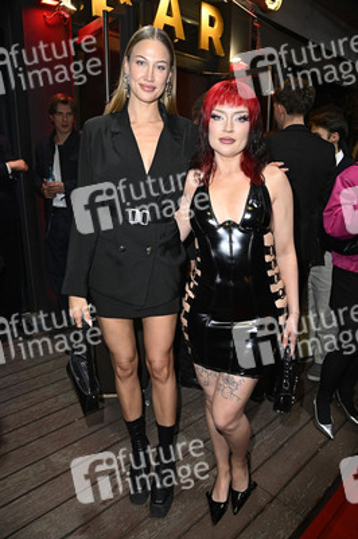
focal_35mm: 24
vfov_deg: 73.8
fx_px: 359
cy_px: 270
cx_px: 179
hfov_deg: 53.1
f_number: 5.6
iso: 3200
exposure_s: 1/100
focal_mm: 24
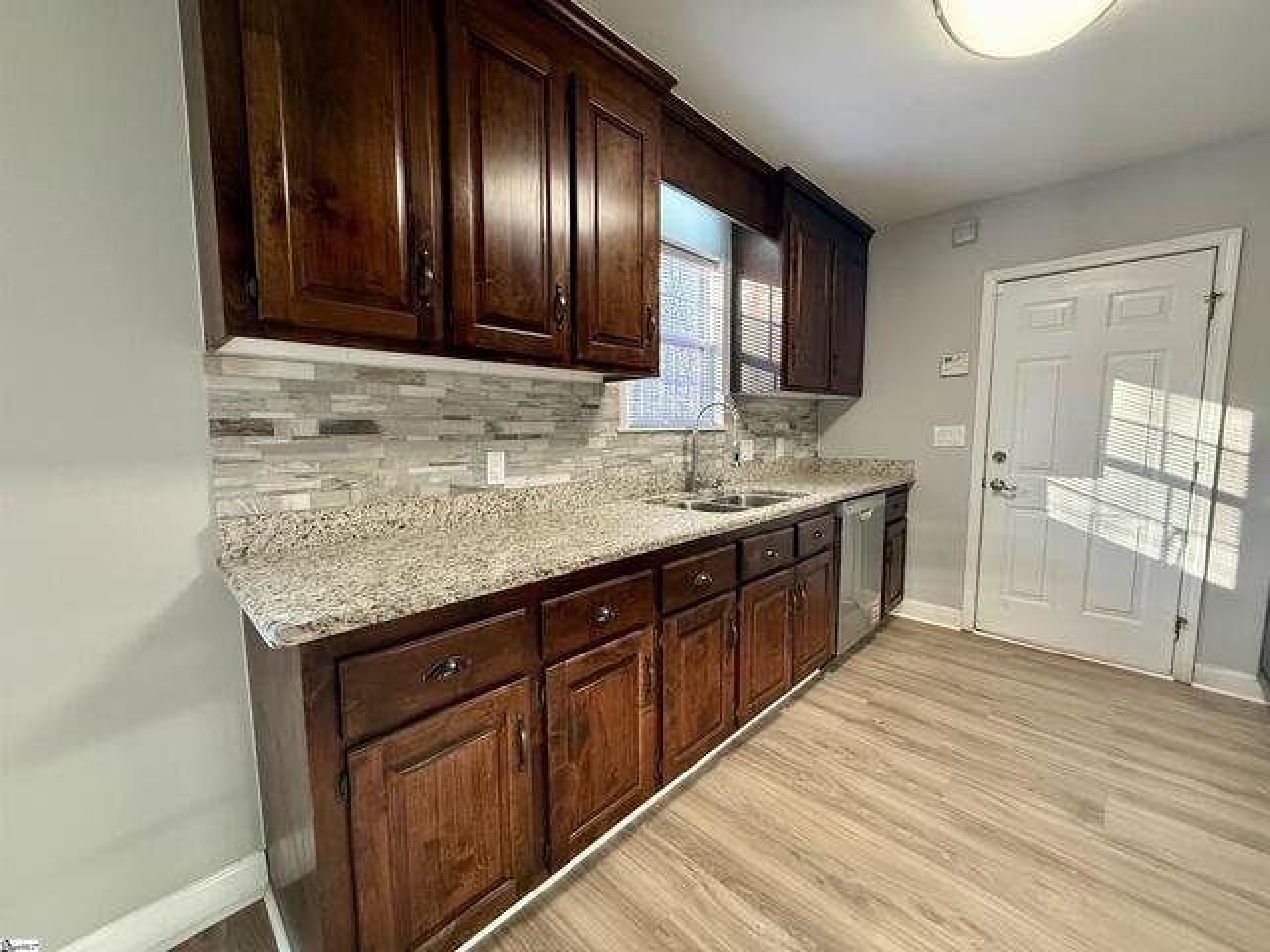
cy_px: 476
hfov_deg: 102.1
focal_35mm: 14
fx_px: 514
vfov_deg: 85.7
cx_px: 635
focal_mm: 2.22
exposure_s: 1/120
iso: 500
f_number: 2.2
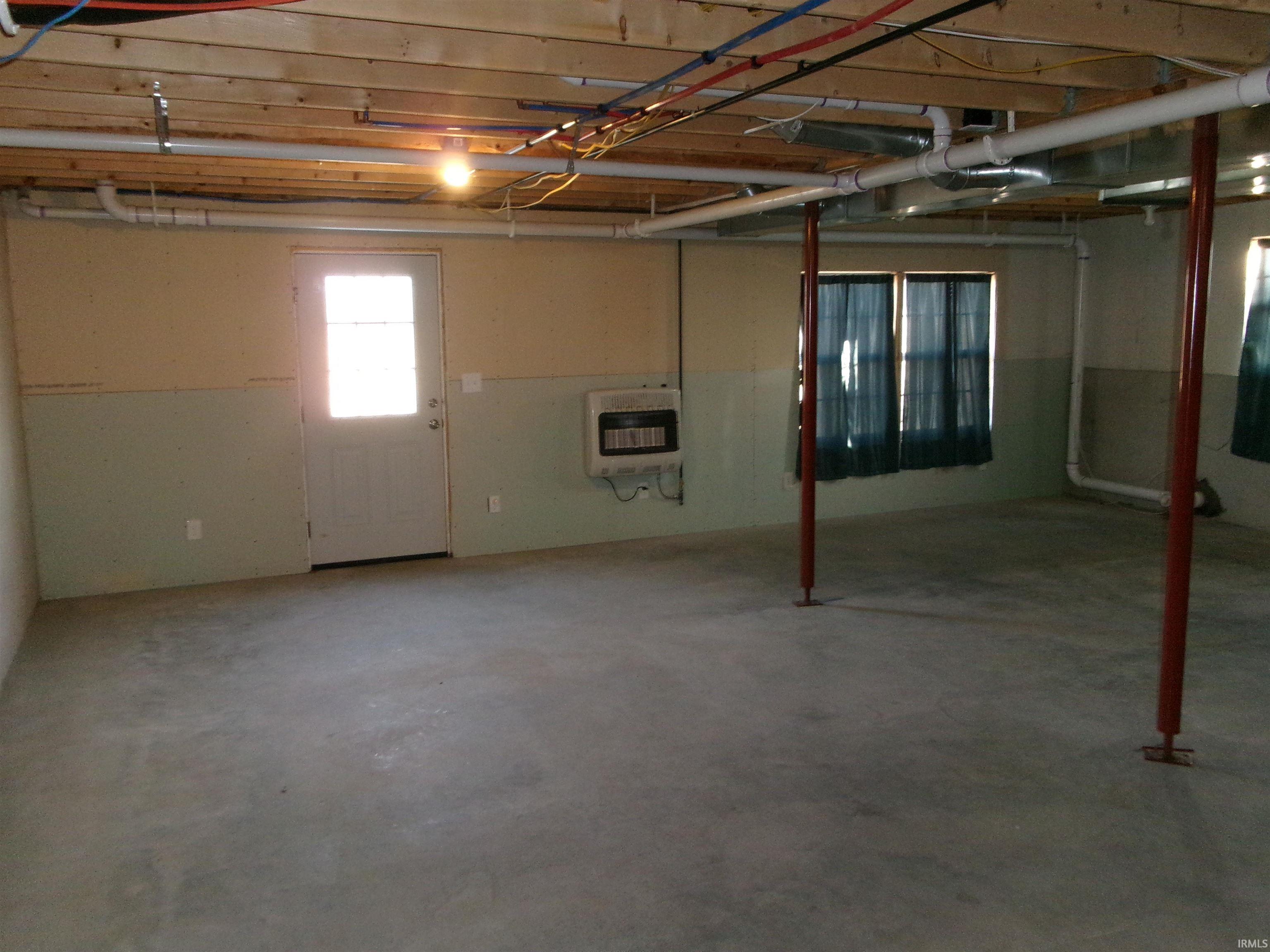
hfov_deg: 63.4
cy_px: 476
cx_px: 635
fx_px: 1027
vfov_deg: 49.7
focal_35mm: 28
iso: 595
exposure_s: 1/34
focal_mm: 5.1
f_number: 3.9
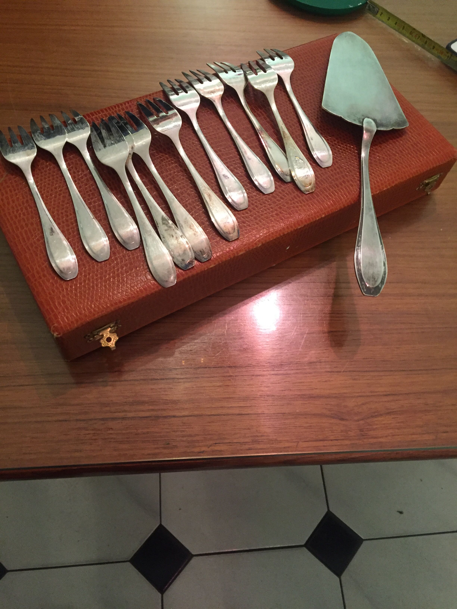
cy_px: 304
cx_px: 228
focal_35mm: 29
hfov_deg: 48.2
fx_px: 510
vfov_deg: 61.7
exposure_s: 1/33
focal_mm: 4.15
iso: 250
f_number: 2.2
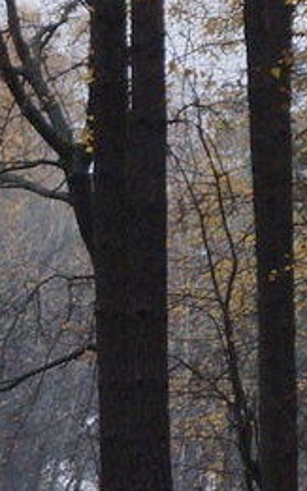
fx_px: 7514
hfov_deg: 2.3
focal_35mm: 561
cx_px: -635
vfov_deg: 3.7
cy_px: 280
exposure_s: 1/80
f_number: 5.6
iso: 200
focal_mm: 50
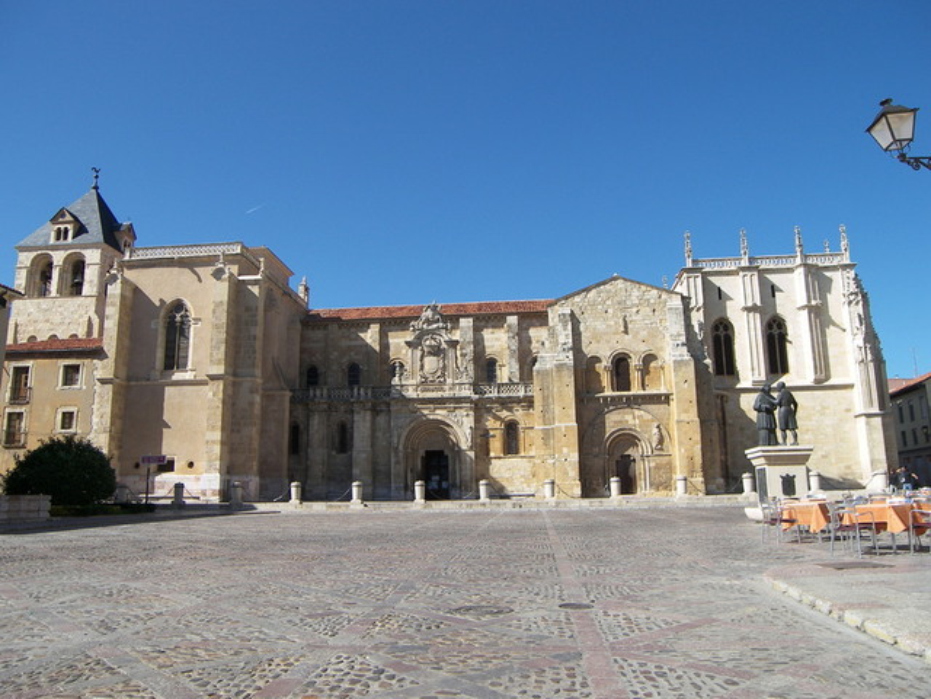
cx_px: 466
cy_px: 350
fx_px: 726
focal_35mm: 27
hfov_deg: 65.3
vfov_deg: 51.4
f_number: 2.8
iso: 50
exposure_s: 1/800
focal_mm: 5.6
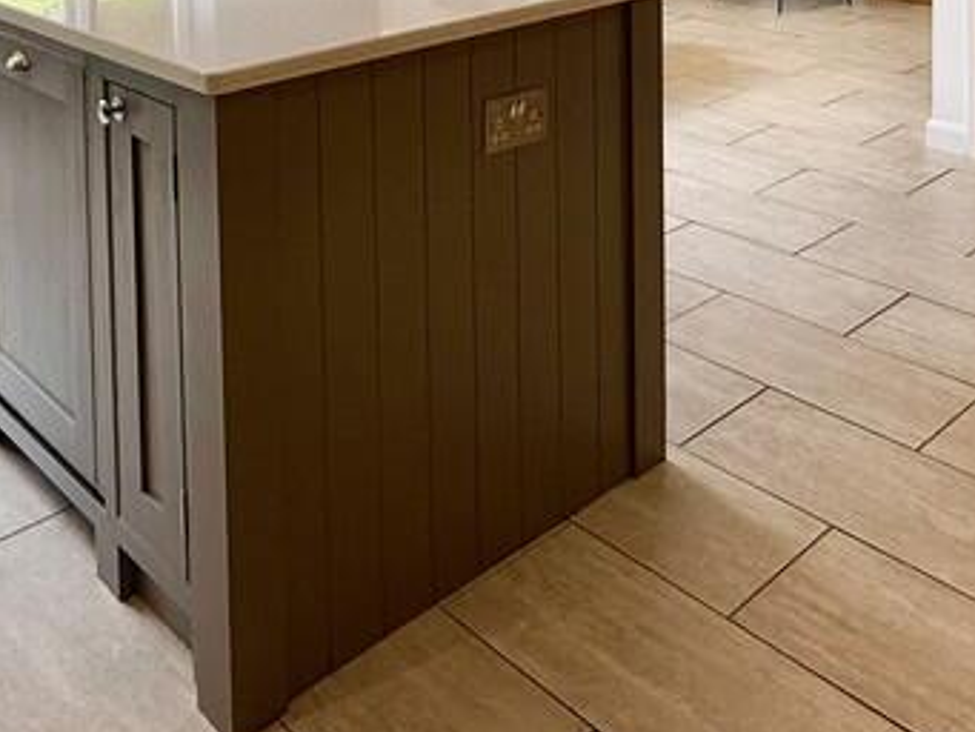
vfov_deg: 28.7
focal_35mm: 42
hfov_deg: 44.6
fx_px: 1183
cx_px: 406
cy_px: -197
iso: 125
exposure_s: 1/100
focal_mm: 2.22
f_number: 2.2
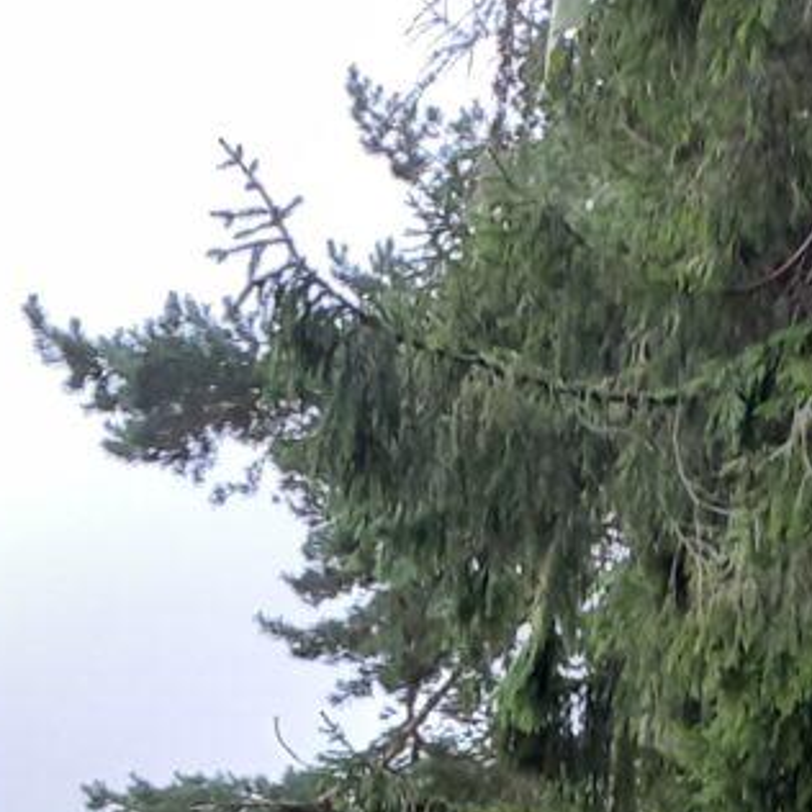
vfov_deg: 12.7
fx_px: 2972
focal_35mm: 112
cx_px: 149
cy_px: 1827
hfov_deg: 15.4
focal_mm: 4.65
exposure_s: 1/100
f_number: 1.8
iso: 80
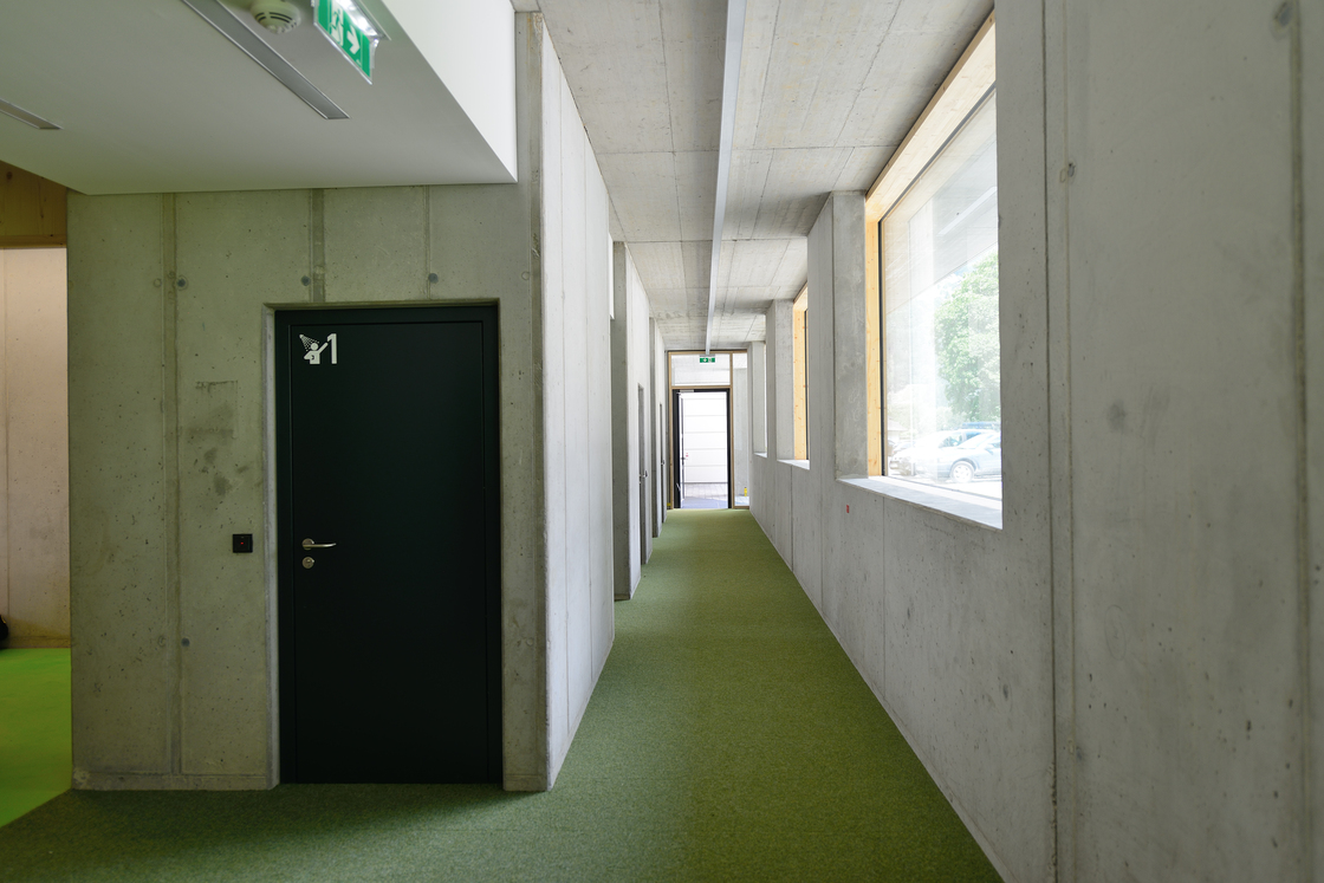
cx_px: 662
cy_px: 442
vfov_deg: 53.1
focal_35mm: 24
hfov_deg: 73.7
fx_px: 883
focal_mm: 24
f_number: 3.5
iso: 125
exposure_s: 1/50
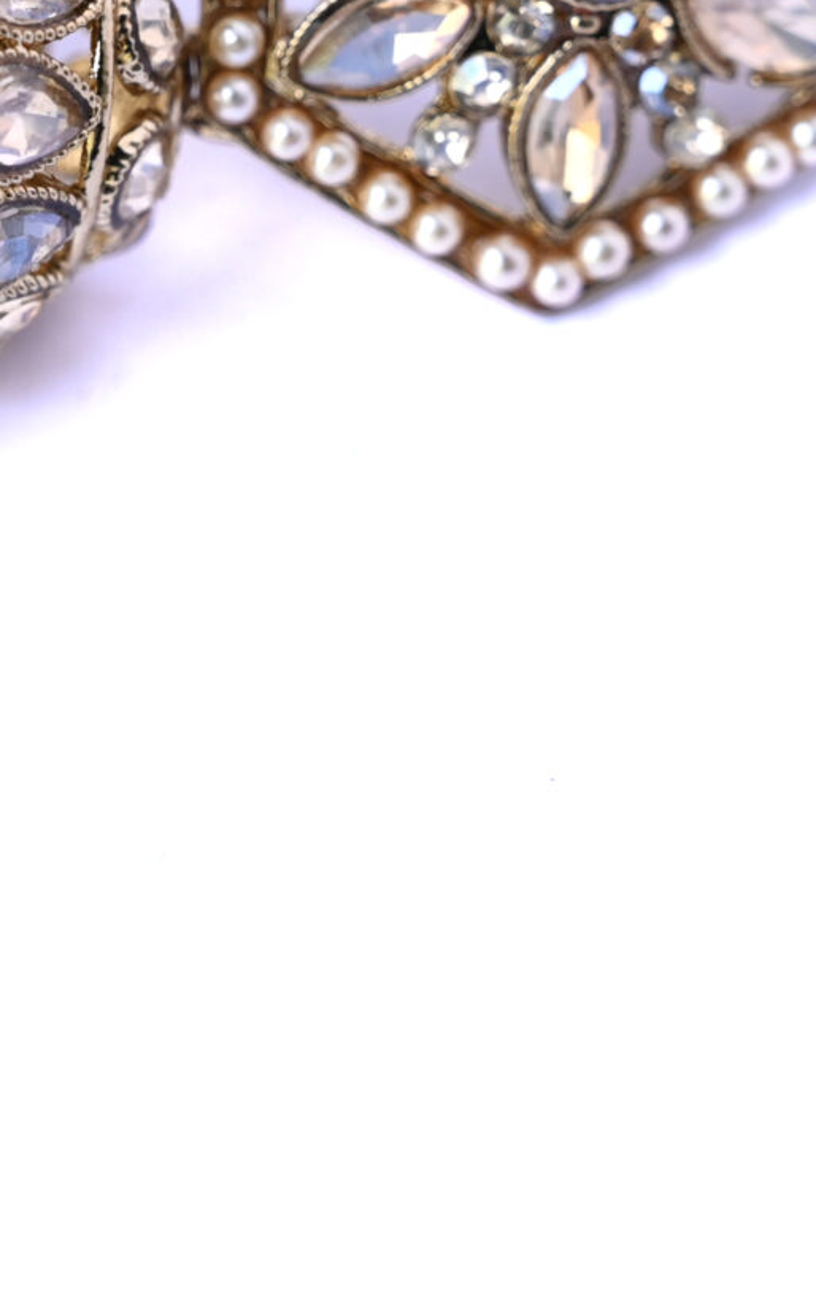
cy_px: -28
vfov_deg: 9.4
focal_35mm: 222
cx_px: 178
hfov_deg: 5.9
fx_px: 7896
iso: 125
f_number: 5.6
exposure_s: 1/200
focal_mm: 70
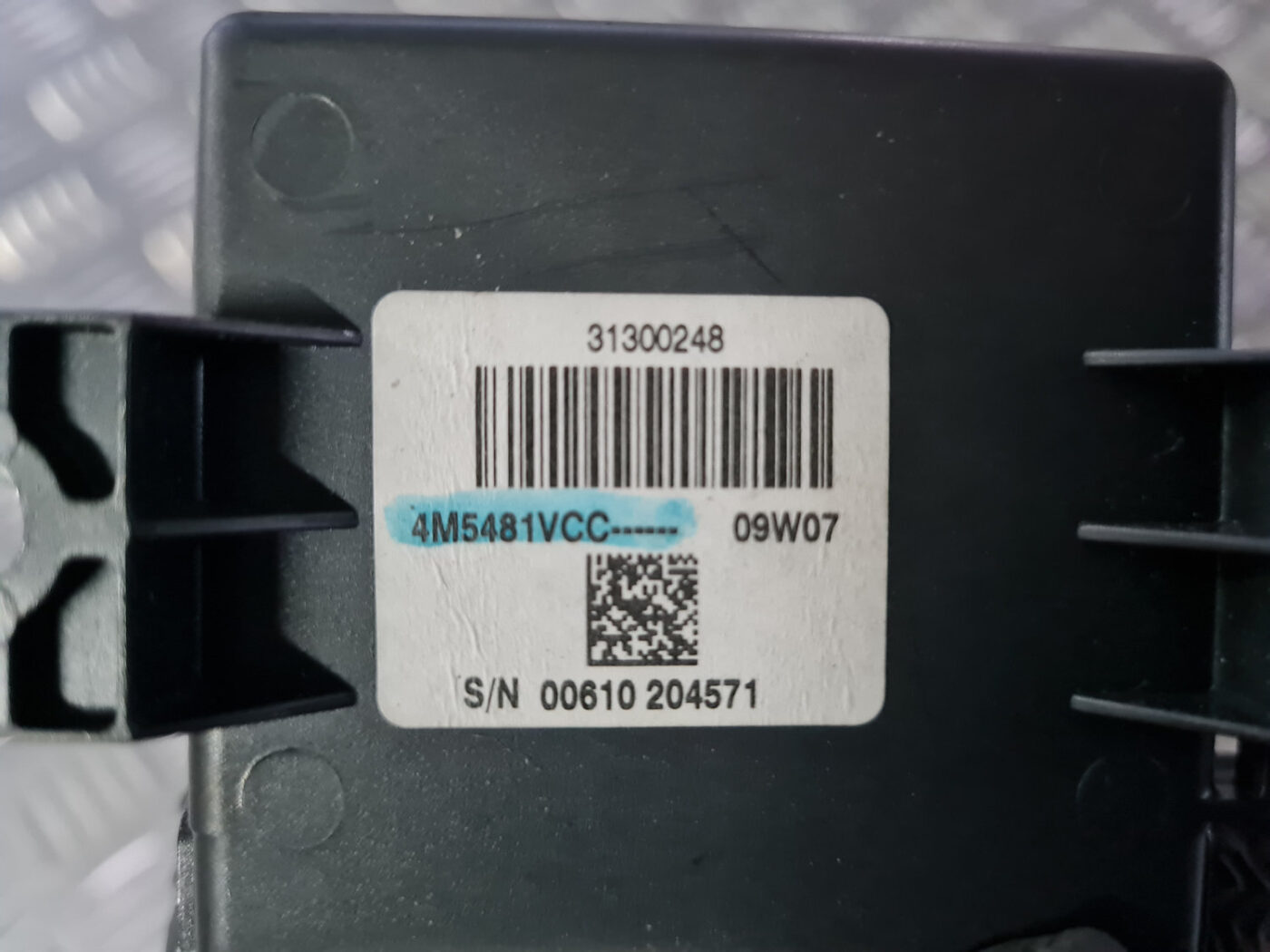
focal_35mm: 26
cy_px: 476
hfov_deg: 67.3
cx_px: 635
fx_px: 954
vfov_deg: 53.1
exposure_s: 1/50
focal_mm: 5.4
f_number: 1.8
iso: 800
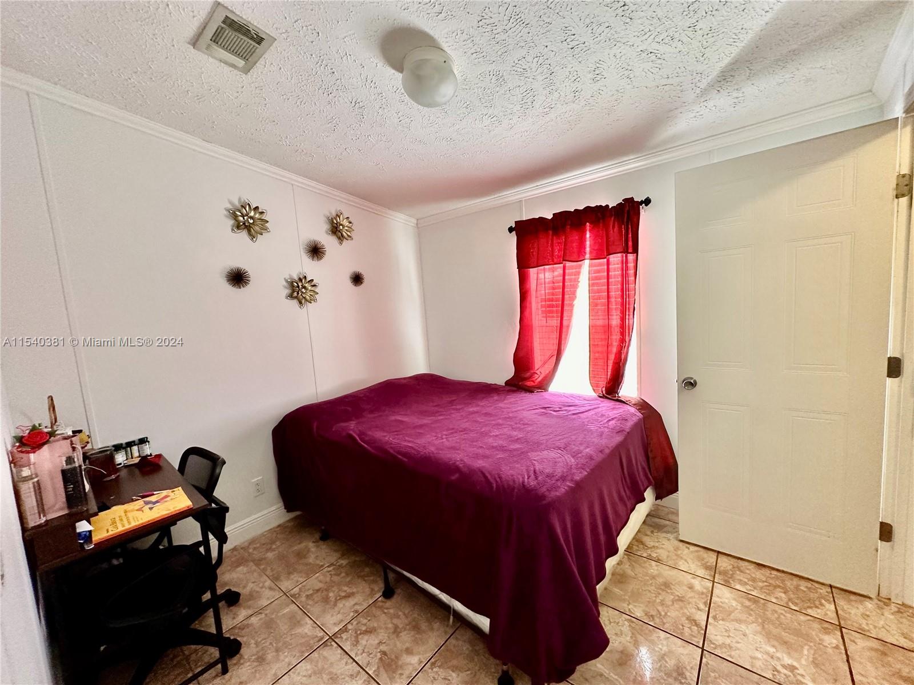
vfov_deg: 85.7
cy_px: 342
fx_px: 370
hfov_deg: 102.1
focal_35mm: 14
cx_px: 457
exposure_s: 1/99
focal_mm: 2.22
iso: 250
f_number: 2.2
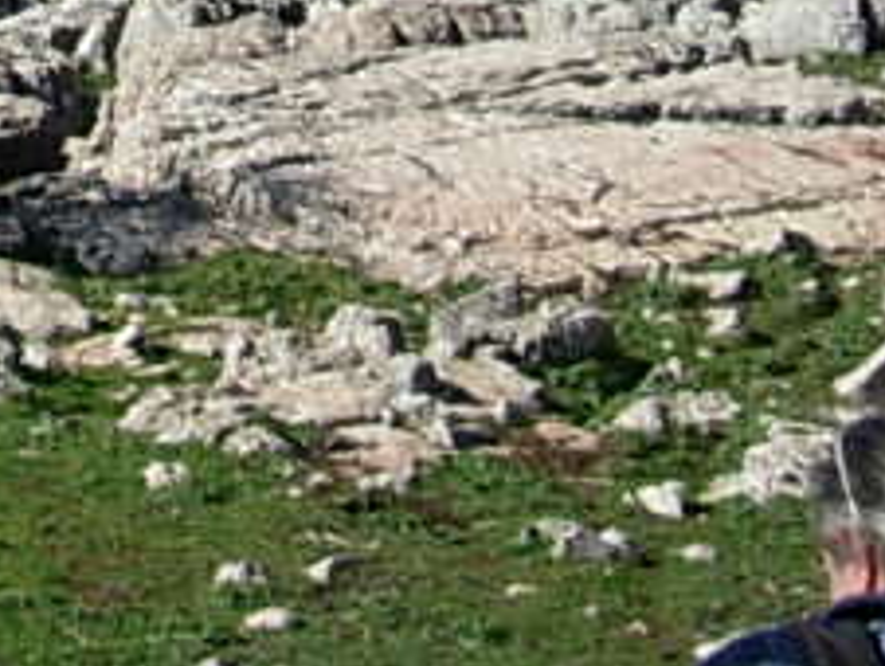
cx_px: -1108
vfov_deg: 4.5
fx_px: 8343
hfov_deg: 5.9
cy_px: -678
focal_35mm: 326
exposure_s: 1/966
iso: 64
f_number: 3.7
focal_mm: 14.9
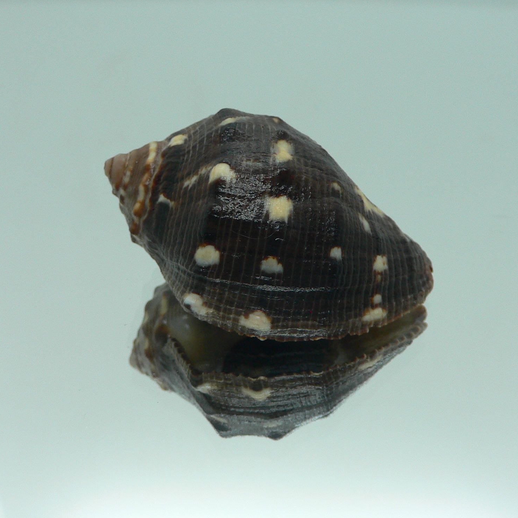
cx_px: 271
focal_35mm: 42
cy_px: 260
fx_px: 711
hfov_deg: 40.0
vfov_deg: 40.0
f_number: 2.8
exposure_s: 1/60
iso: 100
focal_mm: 4.6
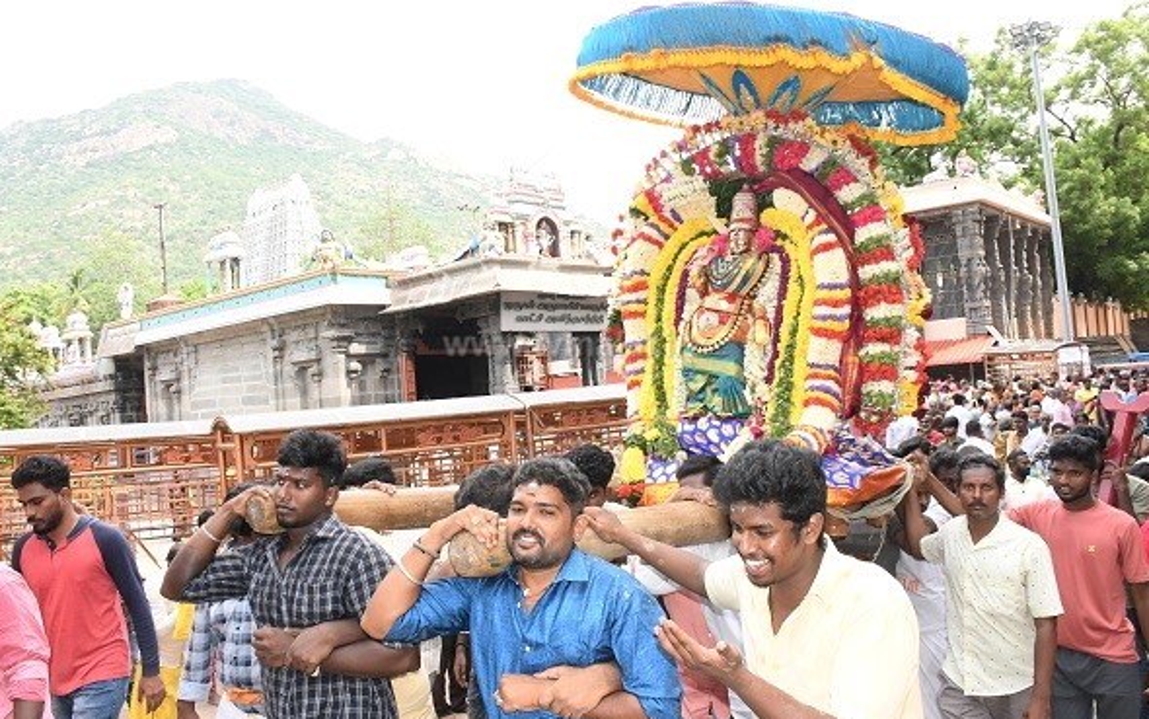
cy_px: 343
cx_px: 569
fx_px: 877
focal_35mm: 28
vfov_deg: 44.5
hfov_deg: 66.5
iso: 2000
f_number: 14
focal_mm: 18
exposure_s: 1/200
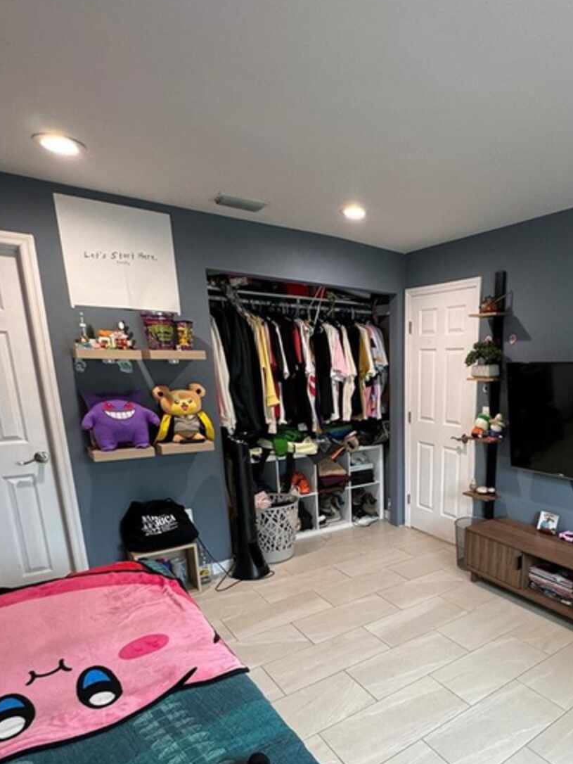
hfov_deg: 57.8
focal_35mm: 22
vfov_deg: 74.7
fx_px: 485
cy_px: 489
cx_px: 433
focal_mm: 2.22
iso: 200
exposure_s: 1/63
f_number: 2.2
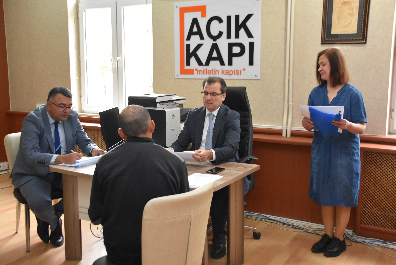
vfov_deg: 34.3
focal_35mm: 39
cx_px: 198
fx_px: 429
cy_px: 132
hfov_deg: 49.5
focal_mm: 26
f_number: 4
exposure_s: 1/60
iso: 3600
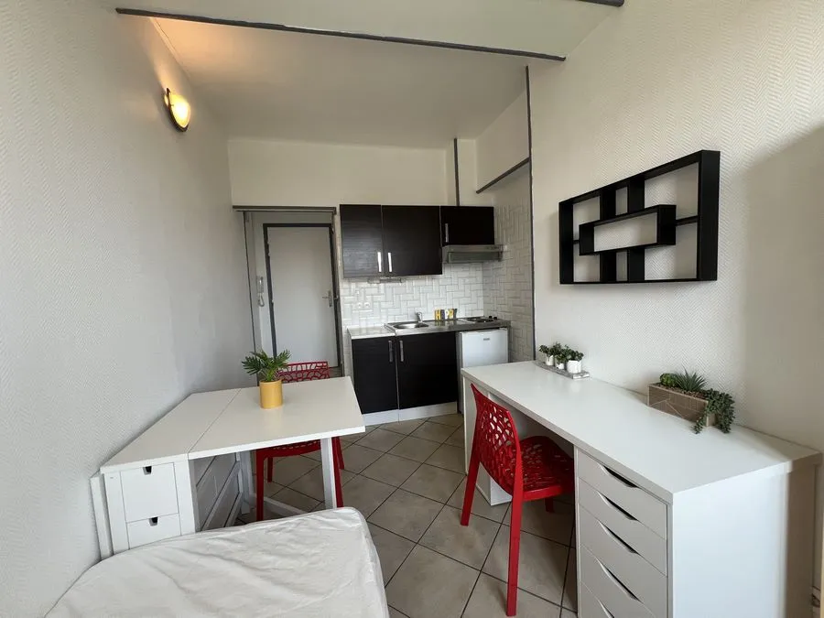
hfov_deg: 106.2
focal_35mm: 13
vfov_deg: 89.9
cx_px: 412
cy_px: 309
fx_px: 309
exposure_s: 1/99
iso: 100
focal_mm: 1.57
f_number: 1.8
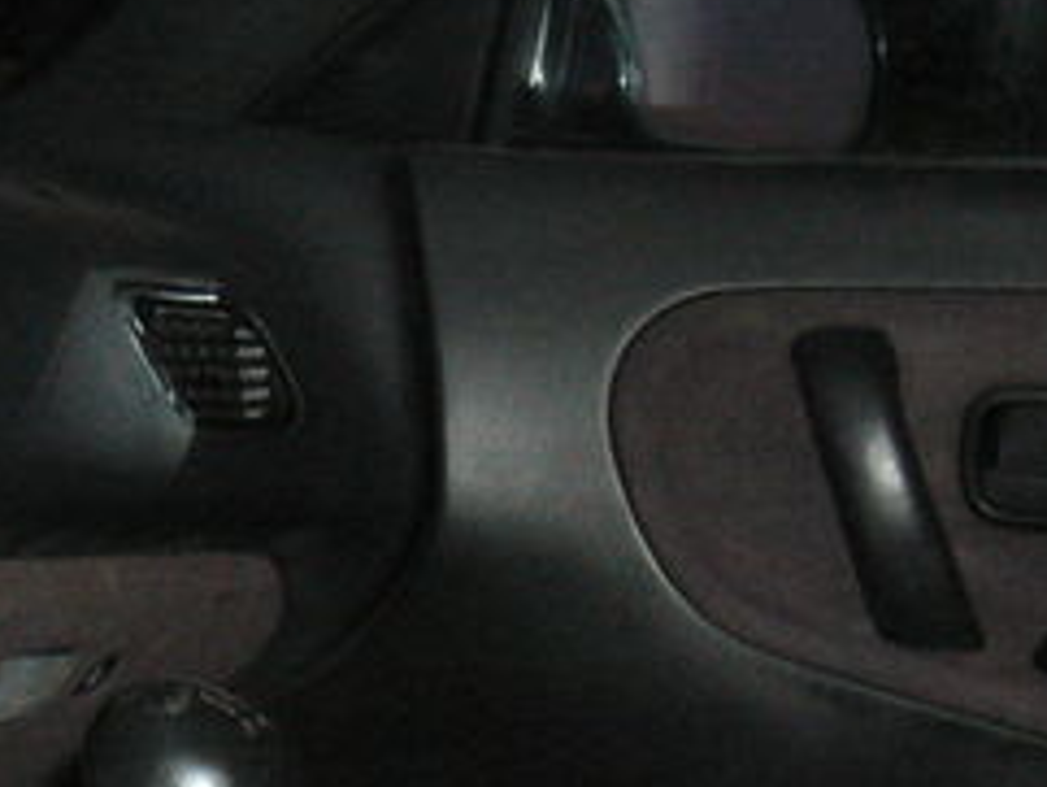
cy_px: 835
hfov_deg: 20.9
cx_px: 235
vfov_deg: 15.5
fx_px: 2814
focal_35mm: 93
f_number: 2.8
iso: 400
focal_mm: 5.8
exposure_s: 1/60
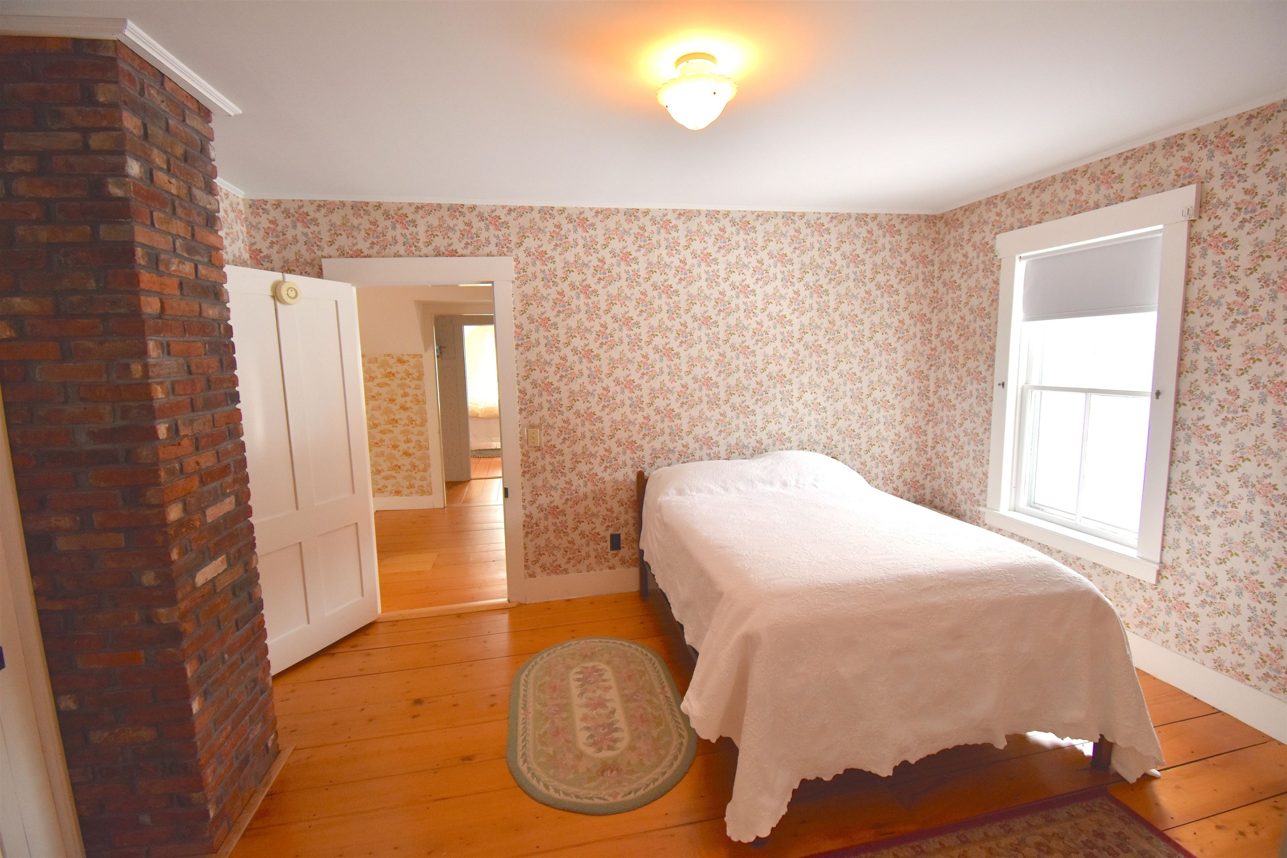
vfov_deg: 77.3
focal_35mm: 15
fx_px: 536
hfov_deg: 100.4
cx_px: 644
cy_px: 429
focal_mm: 10
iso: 400
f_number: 5.6
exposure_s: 1/125
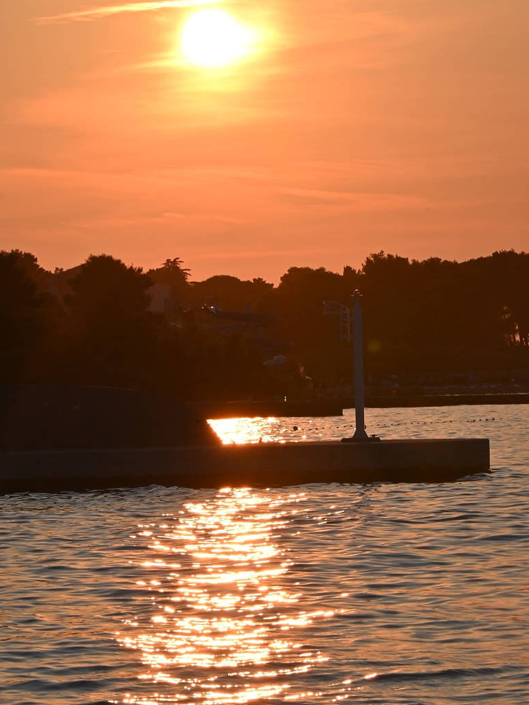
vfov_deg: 7.8
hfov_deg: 5.9
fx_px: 5153
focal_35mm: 253
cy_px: 267
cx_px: 336
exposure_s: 1/200
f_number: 29
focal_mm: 180
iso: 280
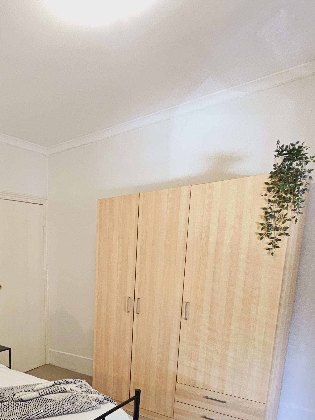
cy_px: 325
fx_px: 315
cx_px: 32
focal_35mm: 26
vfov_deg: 62.6
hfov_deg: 47.6
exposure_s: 1/50
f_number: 2.2
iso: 320
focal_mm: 2.2
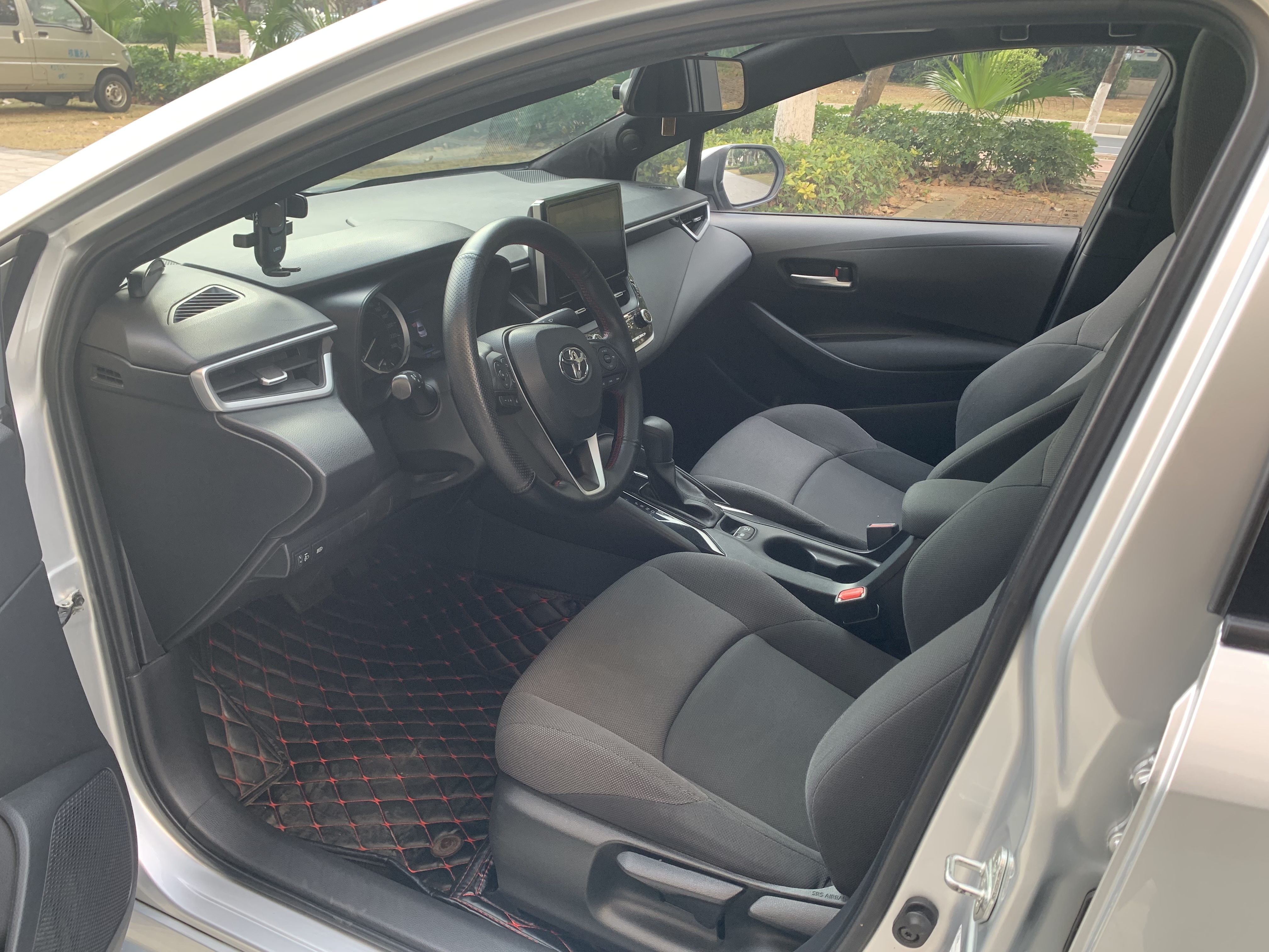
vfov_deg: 53.1
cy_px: 476
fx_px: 953
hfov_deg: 67.3
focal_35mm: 26
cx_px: 634
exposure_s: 1/121
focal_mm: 4.25
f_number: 1.8
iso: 80
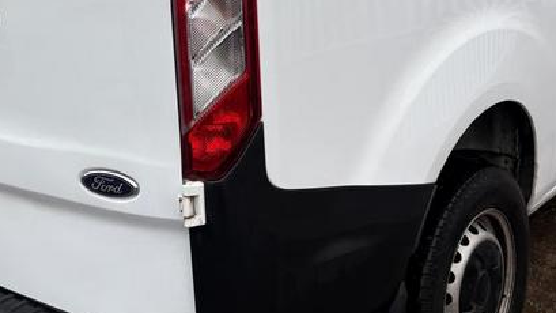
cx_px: 193
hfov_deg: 33.6
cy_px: -4
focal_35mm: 62
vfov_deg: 18.9
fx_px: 914
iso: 50
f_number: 1.6
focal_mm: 5.96
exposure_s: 1/412
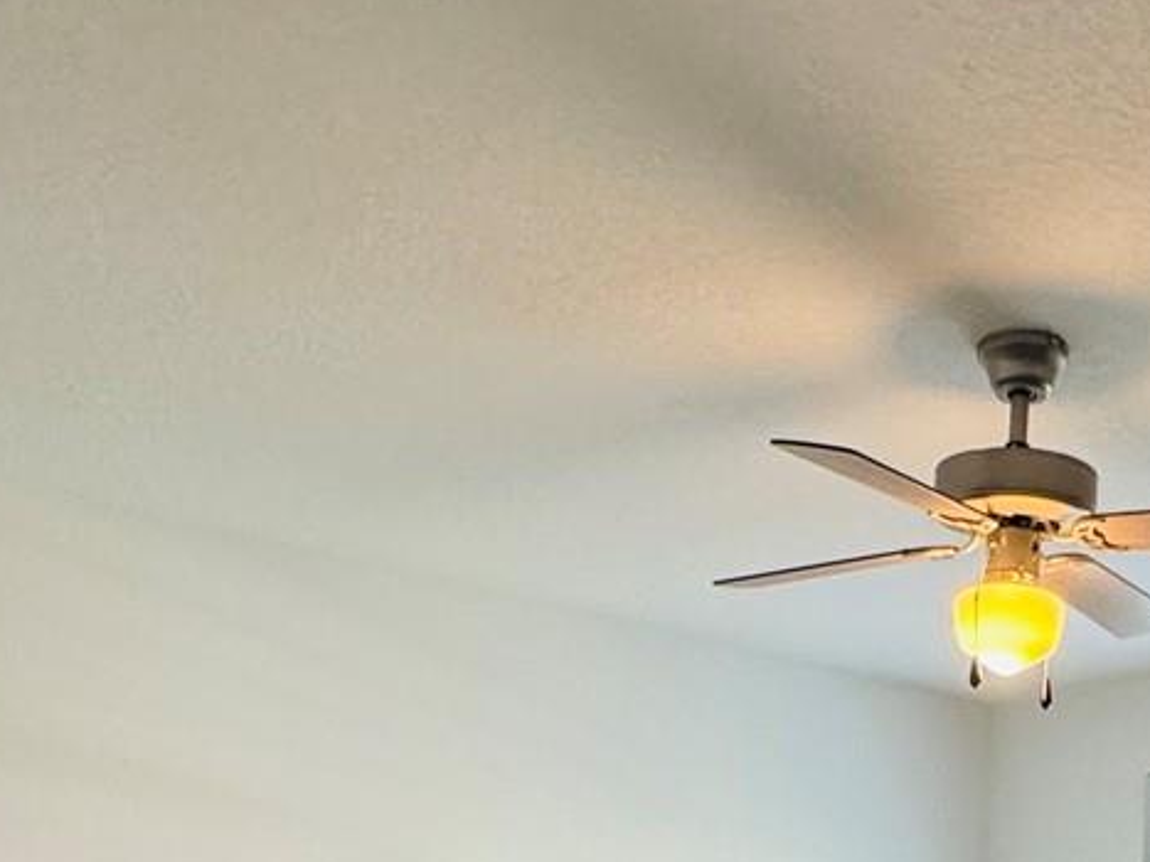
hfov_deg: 37.6
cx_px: 990
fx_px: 1594
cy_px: 1369
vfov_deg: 23.0
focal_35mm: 48
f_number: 2.2
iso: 200
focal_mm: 2.22
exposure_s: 1/120
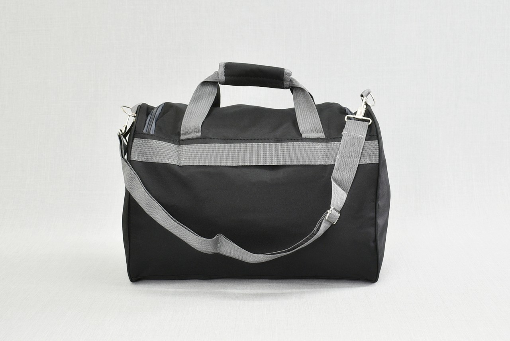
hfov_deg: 46.4
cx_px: 255
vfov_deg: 32.0
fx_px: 596
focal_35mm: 42
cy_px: 170
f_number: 5
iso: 100
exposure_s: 1/5
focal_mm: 28
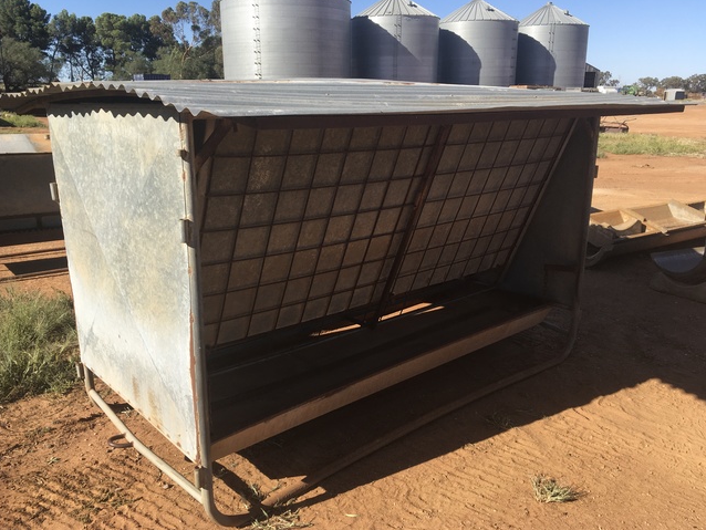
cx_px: 345
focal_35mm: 30
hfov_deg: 59.9
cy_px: 268
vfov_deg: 46.8
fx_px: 612
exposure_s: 1/950
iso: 25
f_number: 2.2
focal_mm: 4.15
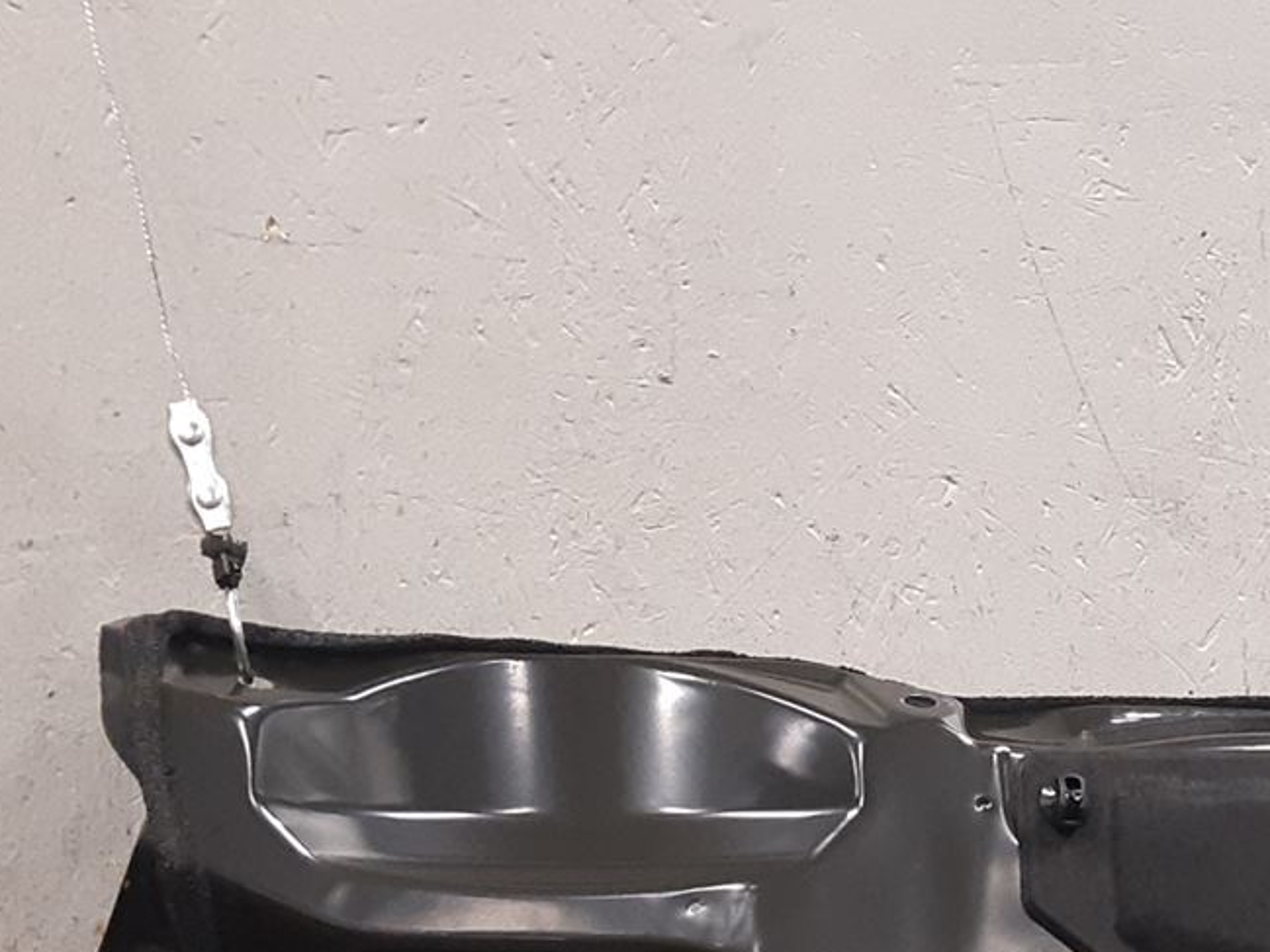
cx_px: 1254
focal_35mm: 82
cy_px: 1091
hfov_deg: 22.9
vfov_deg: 17.3
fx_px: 3009
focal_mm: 3.93
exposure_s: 1/50
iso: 250
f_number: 1.7
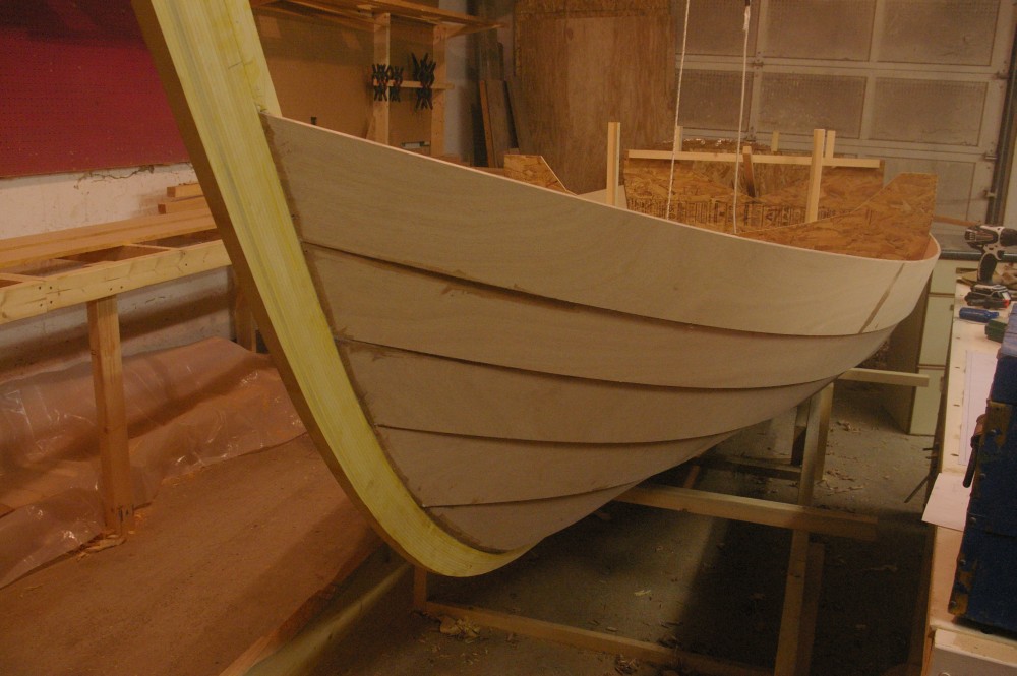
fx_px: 974
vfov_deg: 38.3
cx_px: 508
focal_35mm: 34
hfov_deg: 55.1
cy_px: 338
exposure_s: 1/10
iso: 1600
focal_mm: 23
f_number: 8
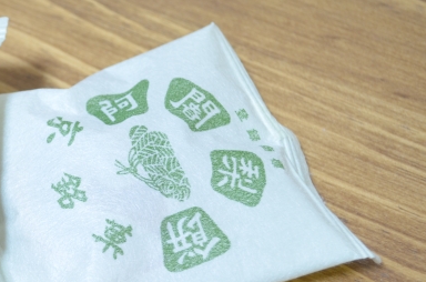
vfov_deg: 13.6
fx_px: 1180
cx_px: -17
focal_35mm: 100
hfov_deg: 19.7
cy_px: 185
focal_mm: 32
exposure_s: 1/6
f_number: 4.8
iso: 250
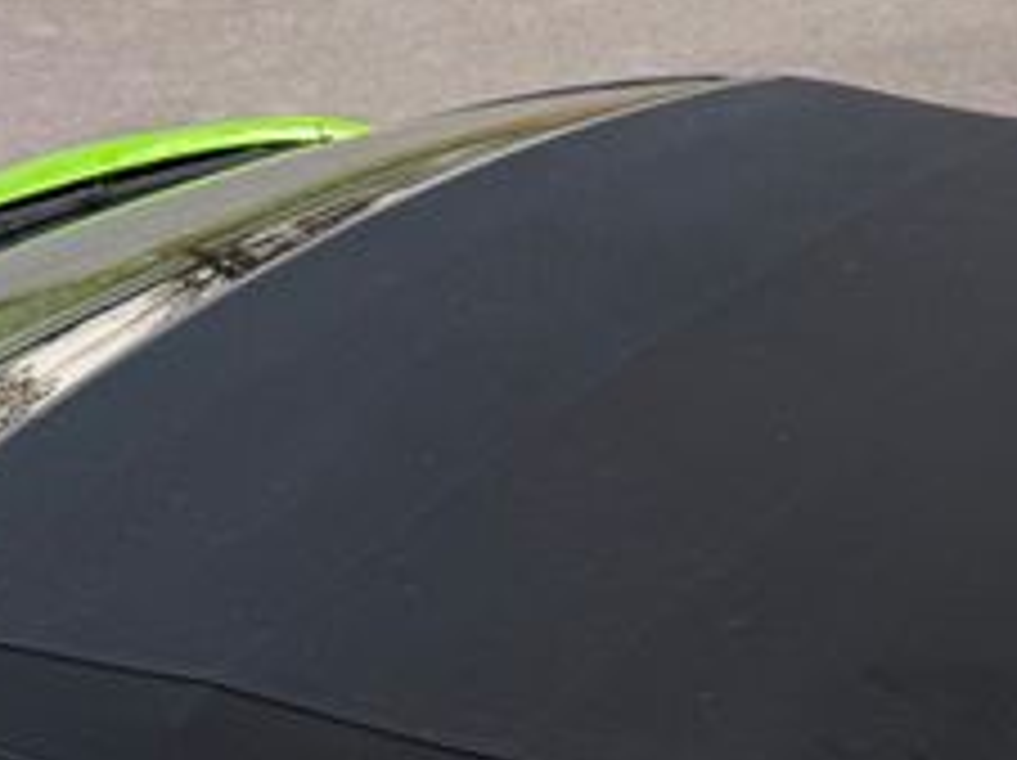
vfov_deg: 19.9
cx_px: 729
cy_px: 980
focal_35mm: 68
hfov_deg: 28.3
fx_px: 1996
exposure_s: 1/121
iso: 64
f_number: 1.78
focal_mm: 6.76
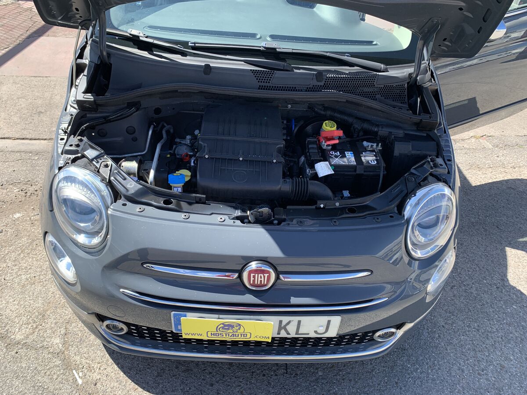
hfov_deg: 67.3
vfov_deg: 53.1
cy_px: 198
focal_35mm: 26
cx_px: 264
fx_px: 396
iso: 25
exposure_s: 1/656
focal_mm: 4.25
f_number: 1.8
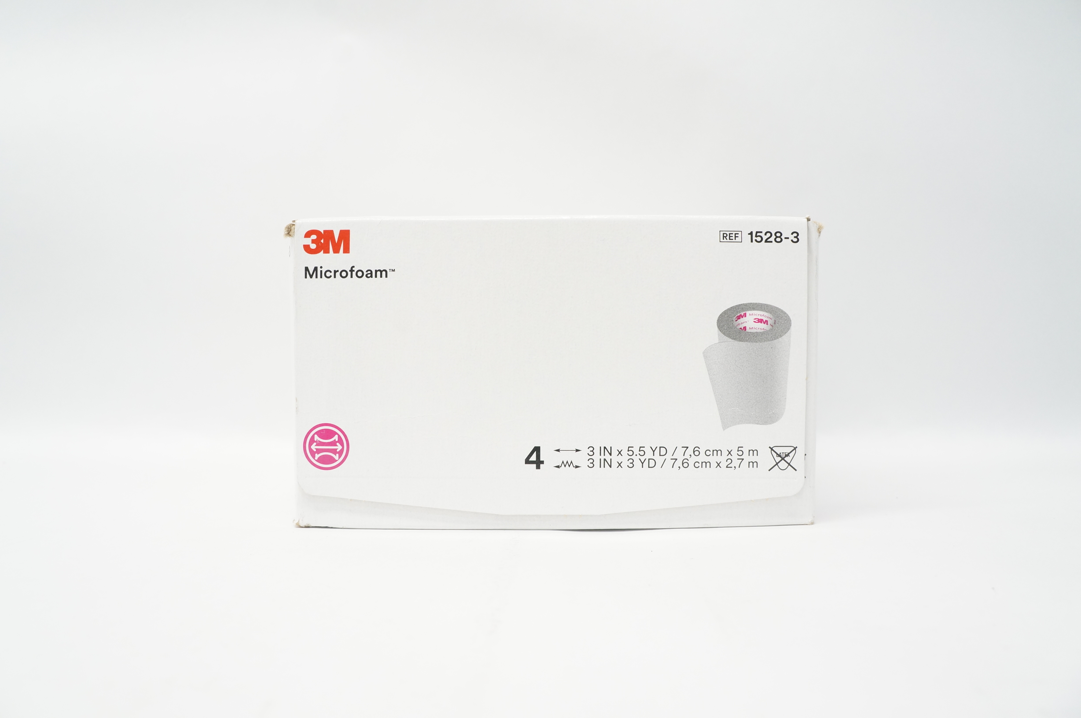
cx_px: 540
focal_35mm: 27
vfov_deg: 47.8
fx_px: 810
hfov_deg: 67.4
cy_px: 359
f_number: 7.1
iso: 800
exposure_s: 1/40
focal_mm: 18
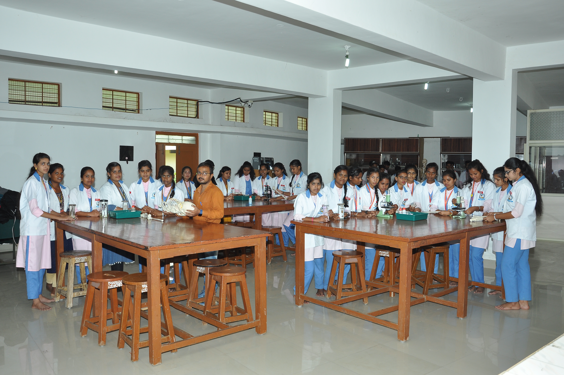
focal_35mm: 32
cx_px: 282
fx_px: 493
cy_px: 188
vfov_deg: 41.6
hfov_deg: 59.6
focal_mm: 21
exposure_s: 1/125
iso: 250
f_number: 5.6
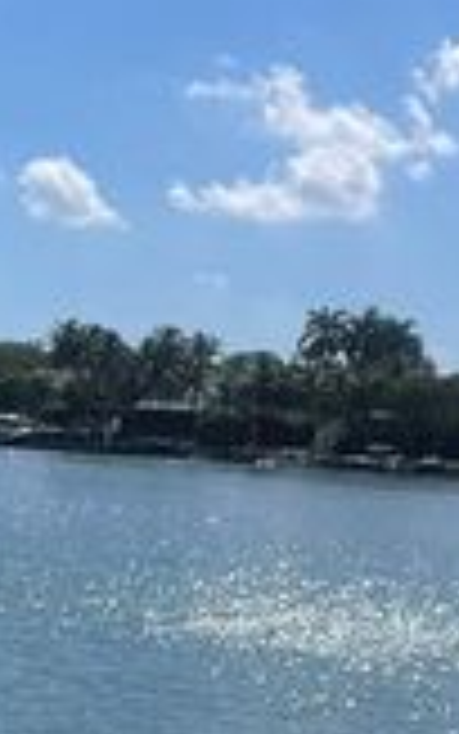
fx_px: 2260
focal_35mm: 113
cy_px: 601
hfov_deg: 11.5
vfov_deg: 18.3
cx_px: -14
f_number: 1.6
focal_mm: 4.2
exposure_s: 1/8403
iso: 32
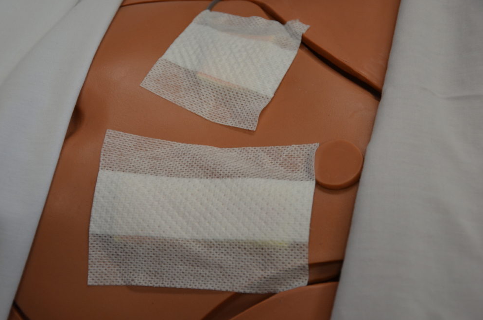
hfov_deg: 29.1
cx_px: 238
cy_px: 158
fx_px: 931
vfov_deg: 19.5
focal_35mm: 70
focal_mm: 45
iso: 800
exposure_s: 1/60
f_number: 4.8
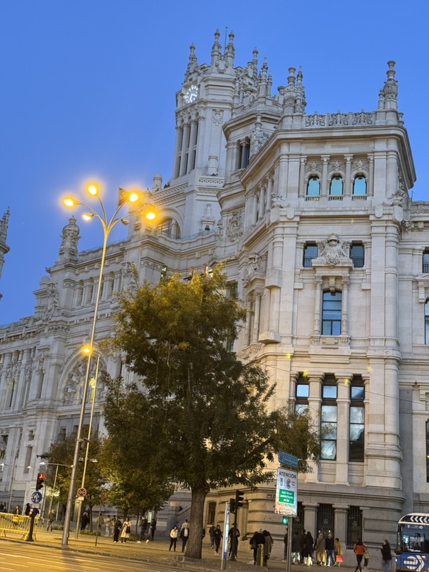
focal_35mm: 48
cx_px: 214
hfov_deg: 30.3
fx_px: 793
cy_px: 286
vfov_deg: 39.7
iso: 320
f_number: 1.78
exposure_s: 1/33
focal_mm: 6.76
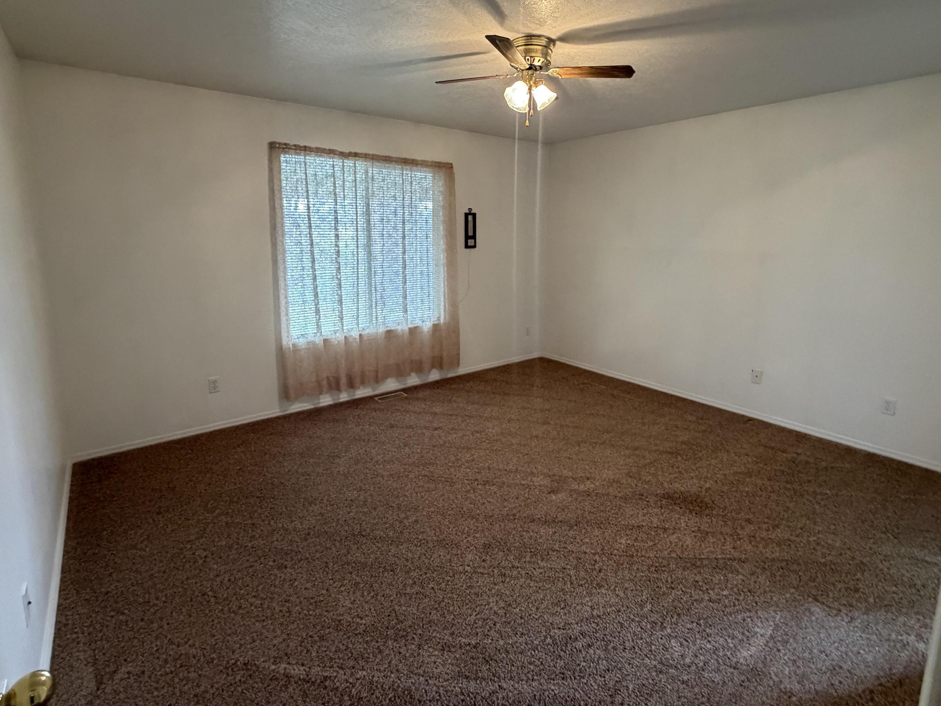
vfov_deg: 71.3
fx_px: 489
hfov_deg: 87.7
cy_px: 307
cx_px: 475
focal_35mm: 18
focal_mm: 2.22
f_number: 2.2
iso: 640
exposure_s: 1/60
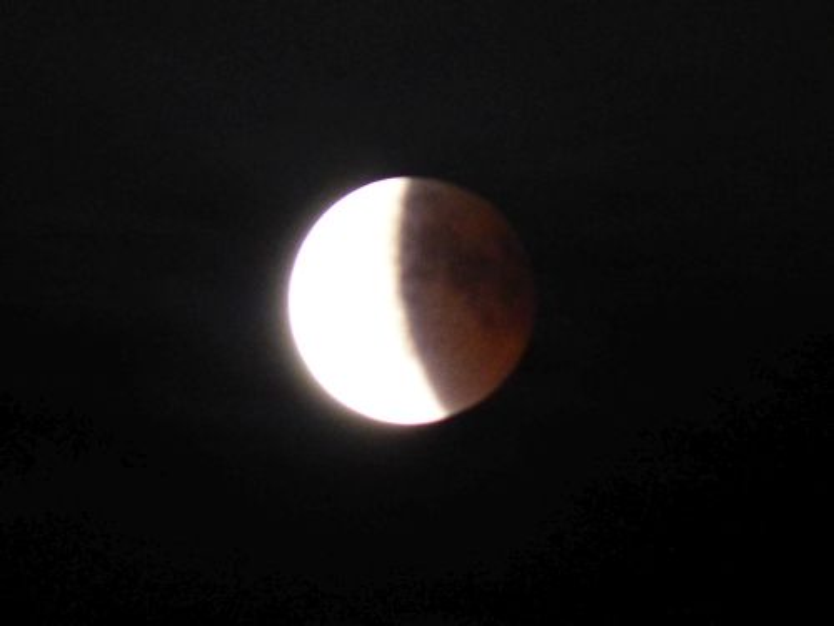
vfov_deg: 1.2
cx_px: 417
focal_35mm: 1200
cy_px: 313
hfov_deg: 1.7
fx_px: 28911
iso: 800
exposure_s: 1/25
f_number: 2.8
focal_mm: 108
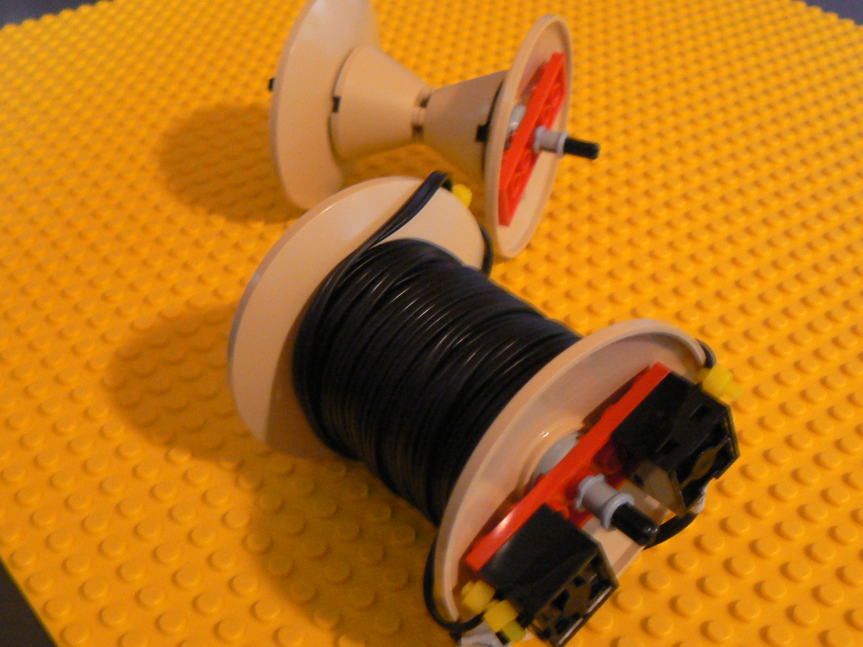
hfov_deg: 42.1
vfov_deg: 32.2
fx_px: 1122
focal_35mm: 45
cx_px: 426
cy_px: 312
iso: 200
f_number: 2.8
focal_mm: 6
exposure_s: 1/3.2
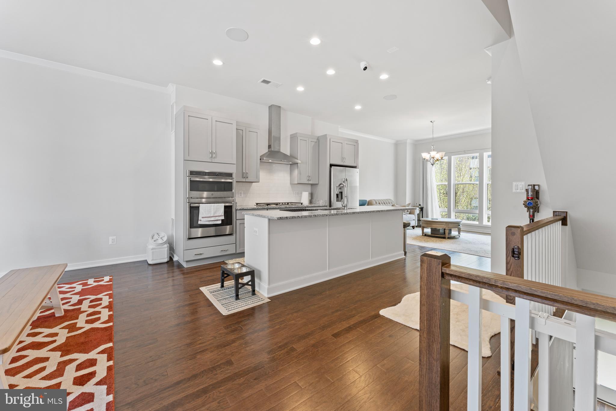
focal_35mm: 14
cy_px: 206
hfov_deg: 104.3
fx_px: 240
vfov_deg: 81.2
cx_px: 308
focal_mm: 14
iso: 320
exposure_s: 1/2.5
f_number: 11
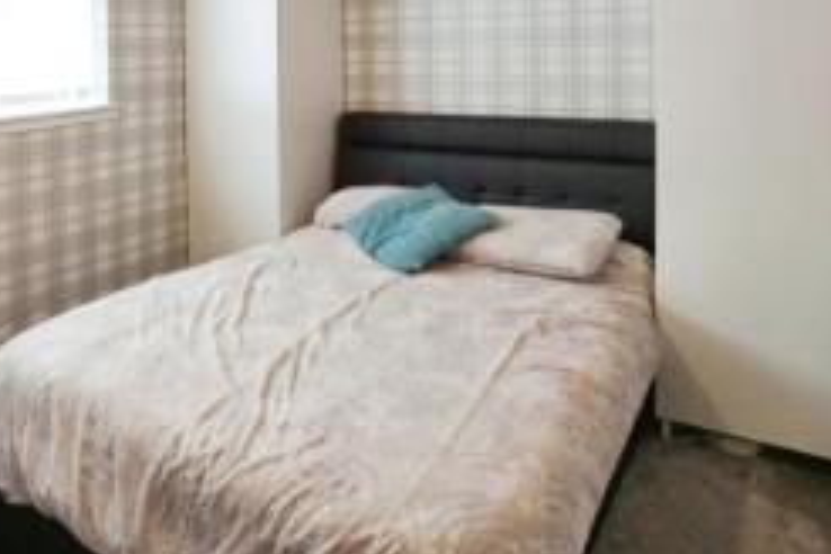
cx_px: 318
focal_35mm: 29
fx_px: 669
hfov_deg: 62.9
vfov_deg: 42.5
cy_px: 96
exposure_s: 1/160
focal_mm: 10
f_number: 4
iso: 800
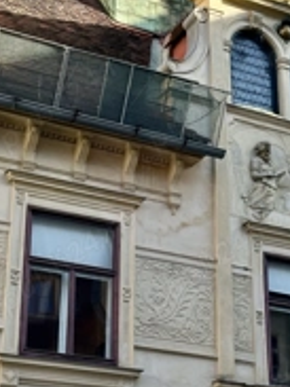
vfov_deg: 18.7
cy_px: 133
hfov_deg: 13.9
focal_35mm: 105
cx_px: 290
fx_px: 1174
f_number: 1.78
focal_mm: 6.86
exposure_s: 1/2304
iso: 64
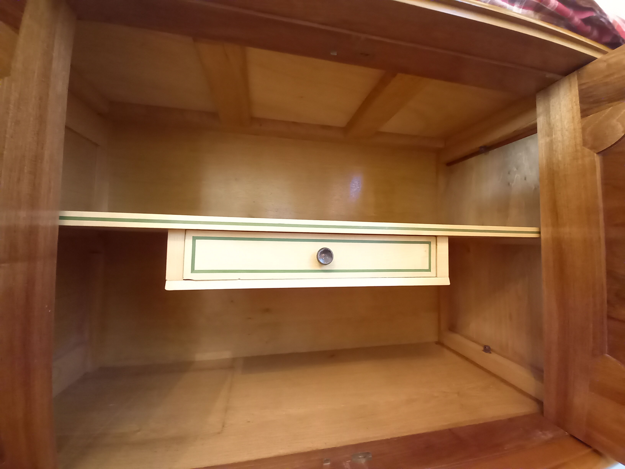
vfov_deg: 89.9
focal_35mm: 13
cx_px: 312
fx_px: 235
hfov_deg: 106.2
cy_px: 234
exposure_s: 1/16.7
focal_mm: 1.42
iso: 500
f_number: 2.2
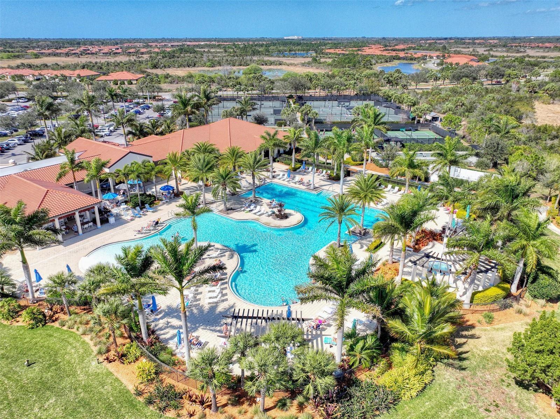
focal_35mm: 24
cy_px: 210
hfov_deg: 71.6
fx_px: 388
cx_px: 280
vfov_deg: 56.8
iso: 100
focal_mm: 12.3
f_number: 2.8
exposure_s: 1/2000
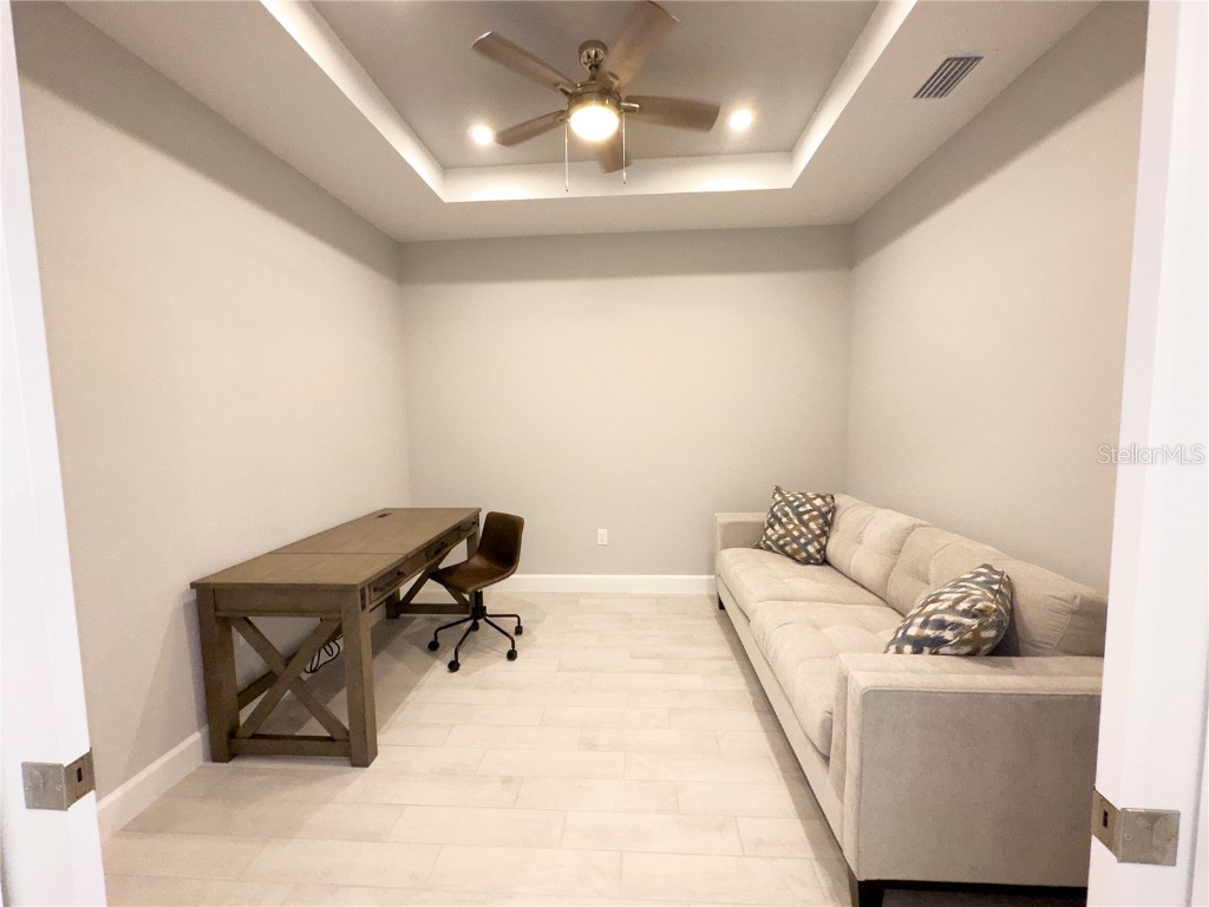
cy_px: 454
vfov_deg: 85.7
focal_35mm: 14
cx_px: 604
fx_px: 489
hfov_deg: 102.1
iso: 400
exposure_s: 1/120
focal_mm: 2.22
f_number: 2.2
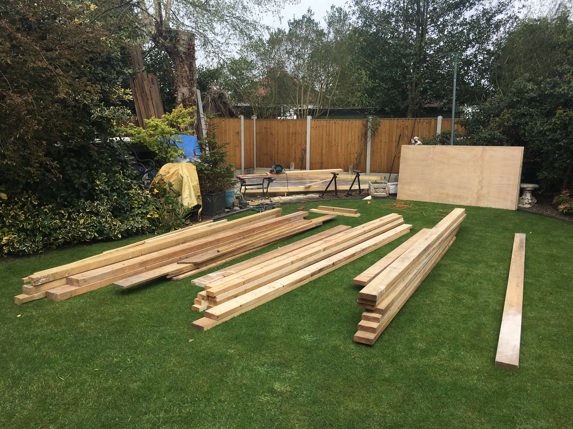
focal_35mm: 29
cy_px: 214
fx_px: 480
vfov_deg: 48.2
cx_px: 286
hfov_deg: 61.7
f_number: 2.2
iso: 25
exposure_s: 1/962
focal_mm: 4.15
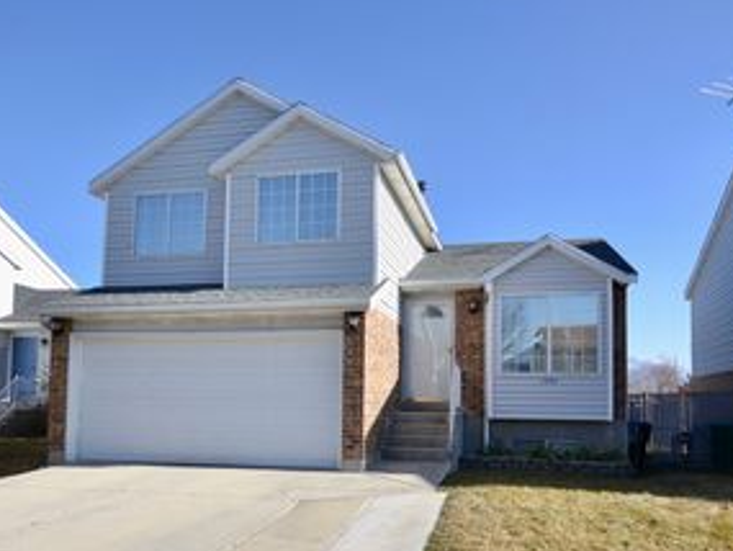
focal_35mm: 28
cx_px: 386
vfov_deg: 49.3
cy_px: 362
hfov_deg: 63.7
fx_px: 590
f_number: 8
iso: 100
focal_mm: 11
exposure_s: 1/250
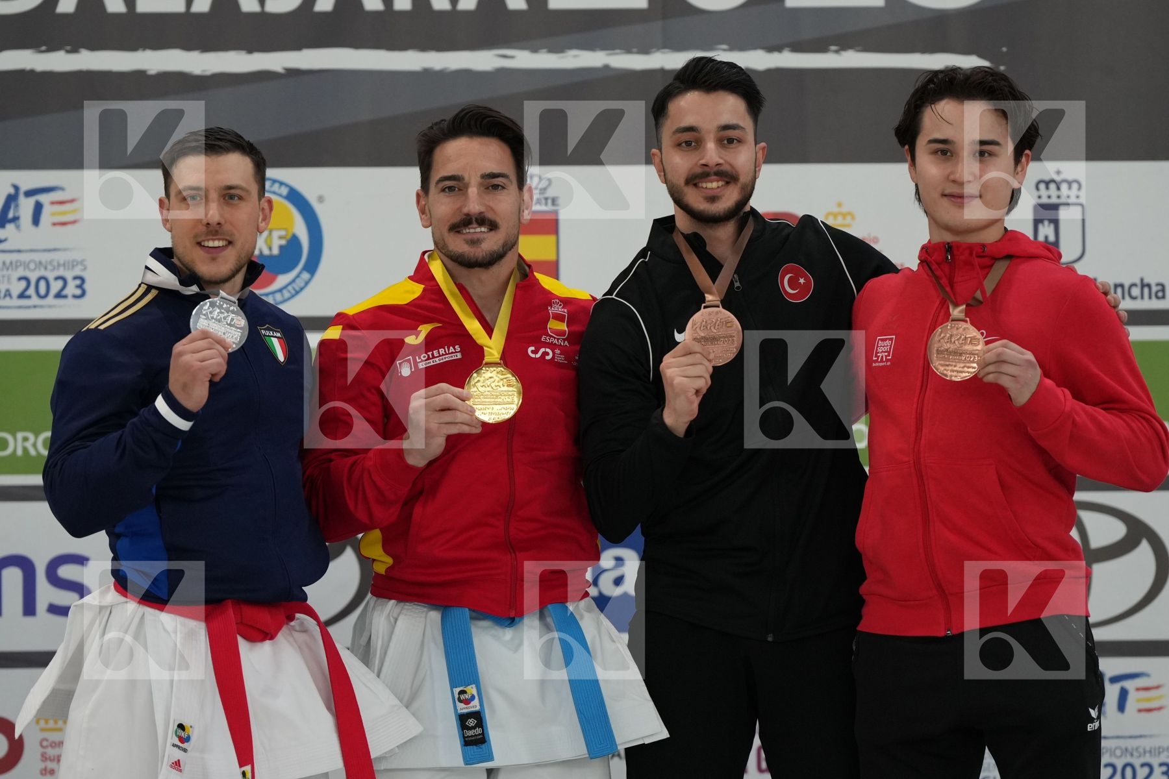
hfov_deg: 9.7
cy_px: 390
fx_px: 6916
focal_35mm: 213
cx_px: 584
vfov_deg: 6.4
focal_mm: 142
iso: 1600
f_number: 2.8
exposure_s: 1/500
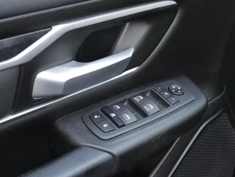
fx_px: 380
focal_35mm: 56
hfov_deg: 34.3
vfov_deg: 26.1
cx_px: 118
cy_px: 88
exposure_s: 1/60
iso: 1600
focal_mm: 28
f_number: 5.3
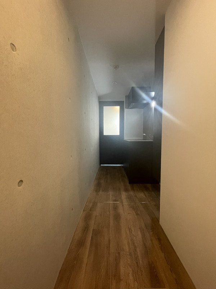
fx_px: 116
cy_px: 144
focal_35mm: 14
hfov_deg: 85.7
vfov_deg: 102.1
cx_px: 108
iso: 640
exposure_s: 1/50
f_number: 2.4
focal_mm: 1.55
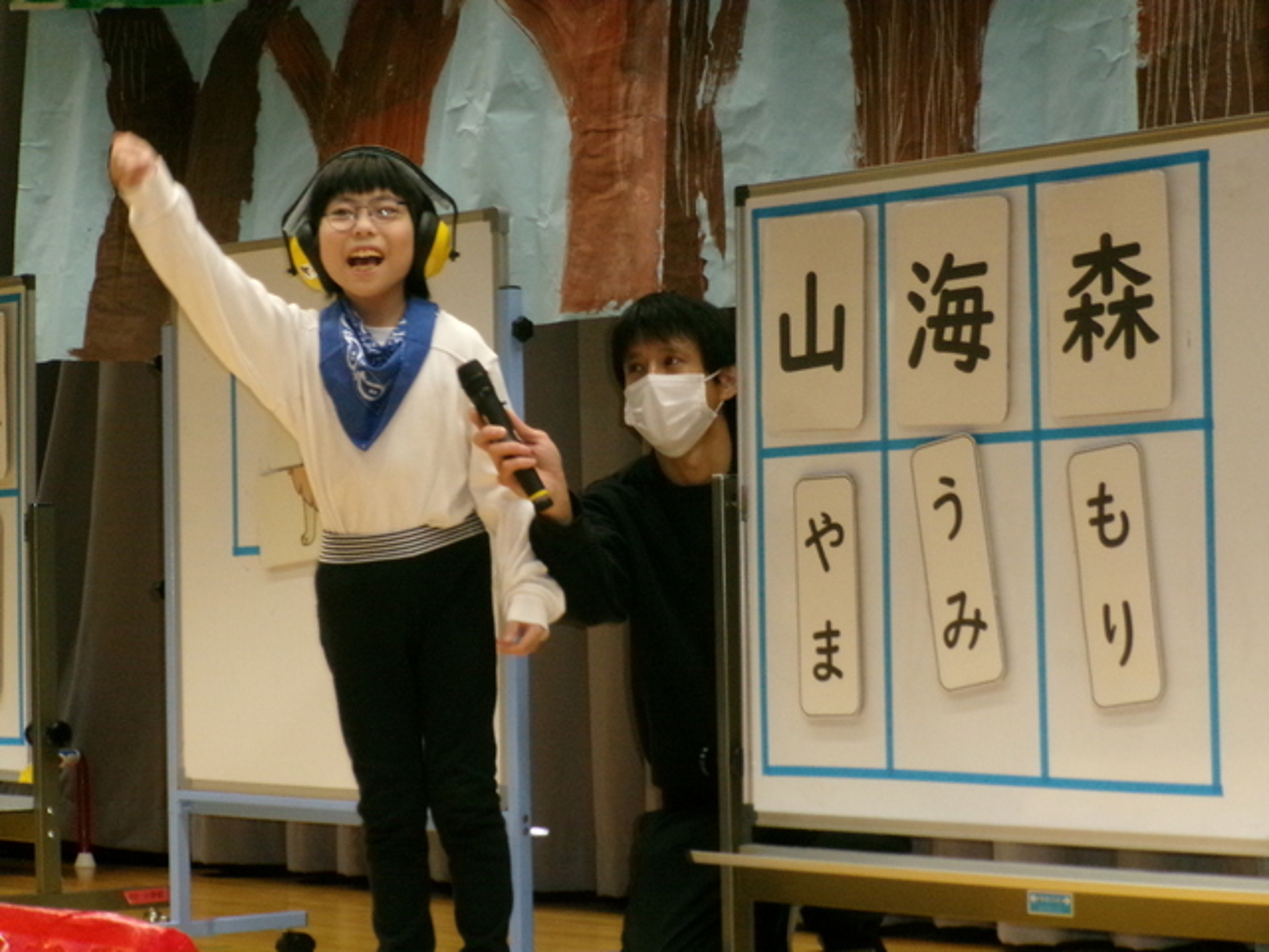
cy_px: 476
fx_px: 4216
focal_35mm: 115
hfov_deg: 17.1
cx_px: 634
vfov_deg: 12.9
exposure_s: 1/60
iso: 800
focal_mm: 20.6
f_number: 6.2
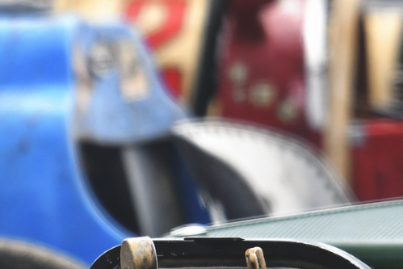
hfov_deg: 1.2
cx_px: 98
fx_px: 19180
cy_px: 200
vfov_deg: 0.8
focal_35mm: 1713
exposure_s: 1/1600
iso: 100
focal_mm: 300
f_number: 4
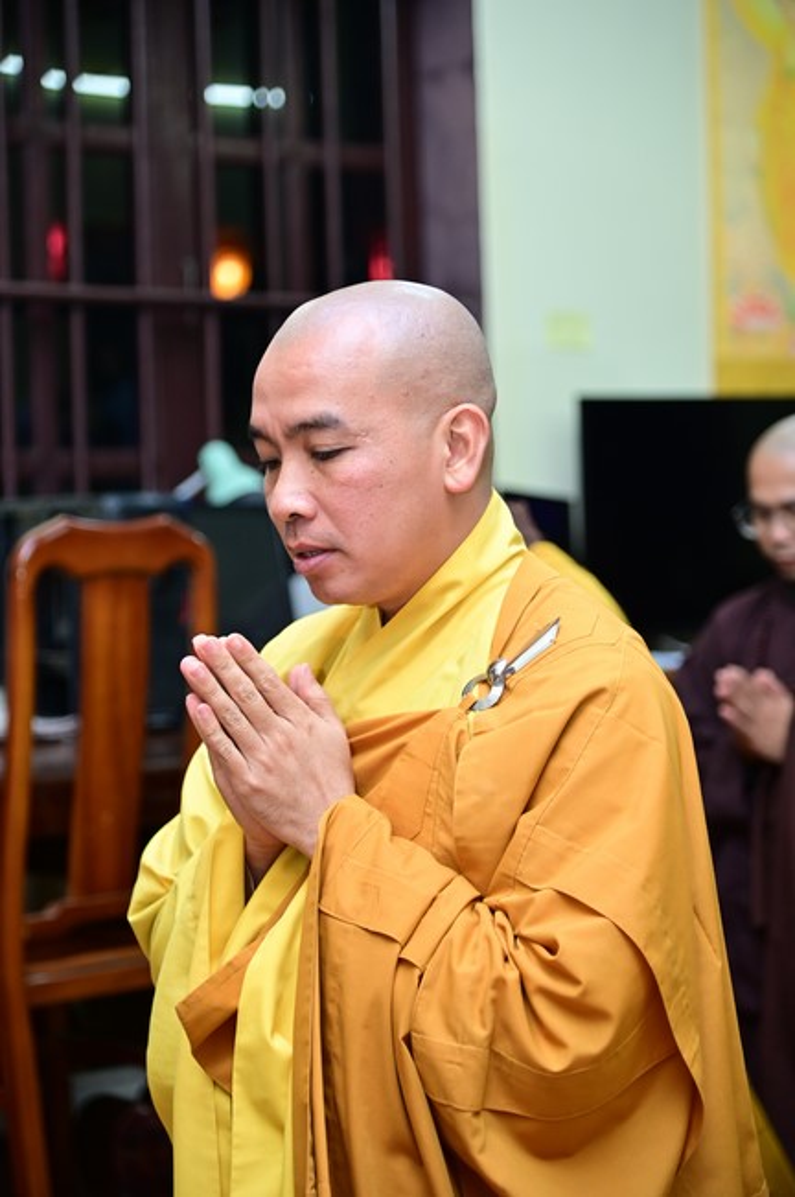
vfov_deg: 23.9
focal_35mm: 85
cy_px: 598
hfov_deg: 16.0
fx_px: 2821
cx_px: 398
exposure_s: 1/160
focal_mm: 85
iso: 1600
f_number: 4
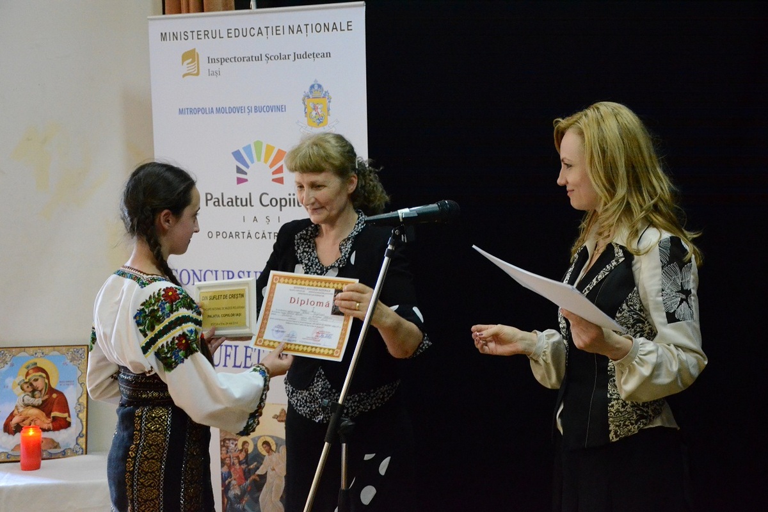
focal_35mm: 60
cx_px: 384
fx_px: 1280
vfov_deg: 22.6
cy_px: 256
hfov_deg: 33.4
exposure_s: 1/60
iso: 6400
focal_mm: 40
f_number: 4.5
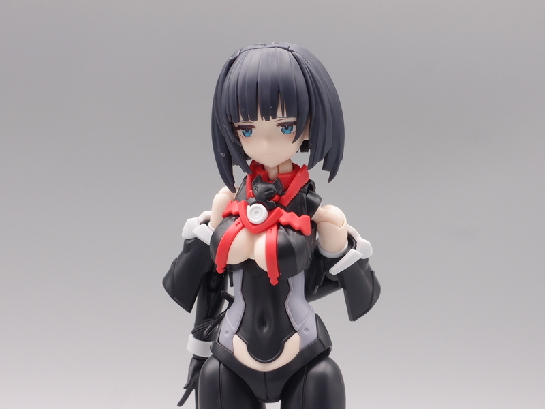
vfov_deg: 13.2
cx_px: 272
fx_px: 1763
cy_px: 204
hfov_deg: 17.6
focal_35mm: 112
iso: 100
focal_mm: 24
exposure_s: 1/5
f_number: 8
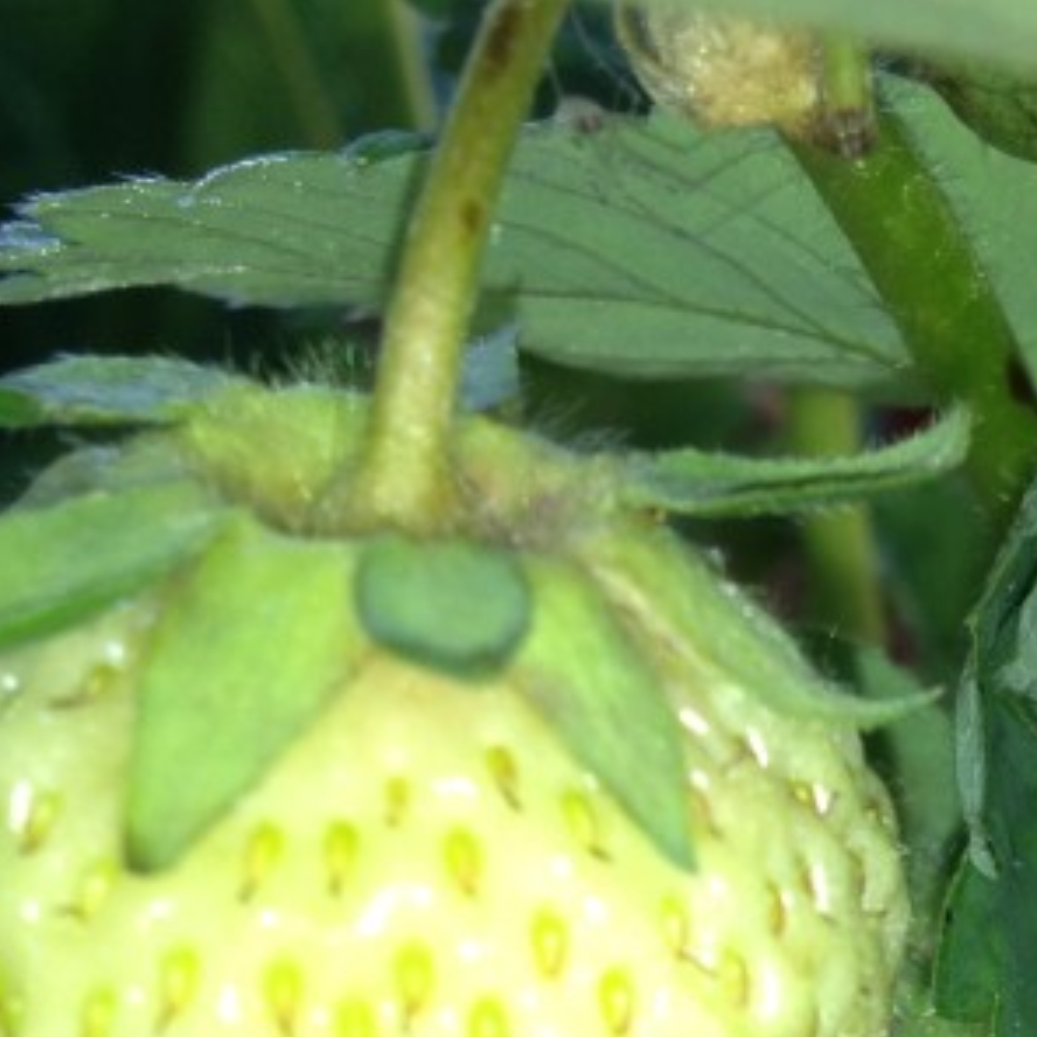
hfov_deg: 15.9
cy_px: 1338
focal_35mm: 107
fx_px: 3627
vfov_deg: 15.5
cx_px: 1048
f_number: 2.4
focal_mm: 4.28
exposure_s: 1/151
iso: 50
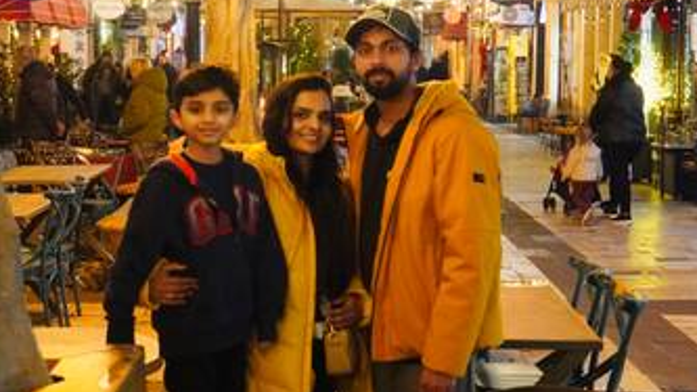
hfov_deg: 32.0
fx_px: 1215
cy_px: 134
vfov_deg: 18.3
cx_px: 333
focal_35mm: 66
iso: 6400
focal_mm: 29
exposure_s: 1/160
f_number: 3.5
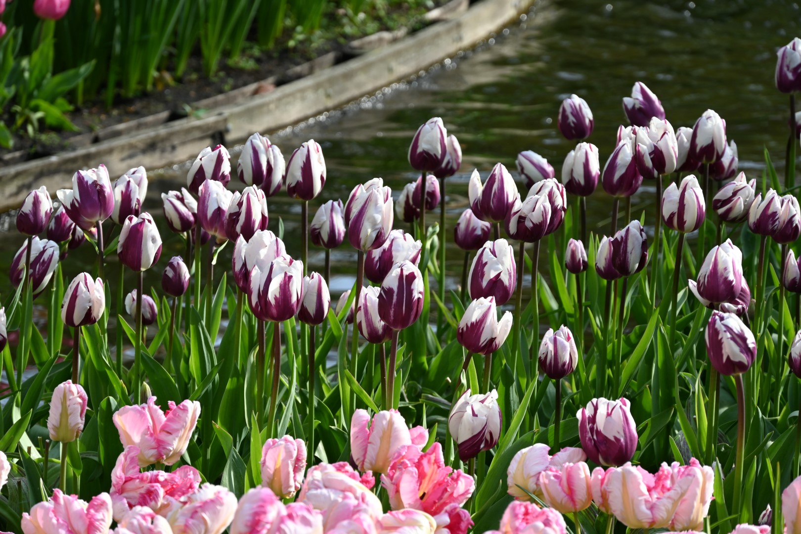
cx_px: 400
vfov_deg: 8.3
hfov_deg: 12.5
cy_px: 267
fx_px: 3671
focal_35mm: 165
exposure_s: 1/200
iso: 200
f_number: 7.1
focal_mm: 110
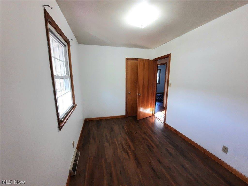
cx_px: 124
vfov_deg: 89.9
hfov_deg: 106.2
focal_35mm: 13
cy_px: 93
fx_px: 93
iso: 80
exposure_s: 1/40
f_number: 2.2
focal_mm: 1.74
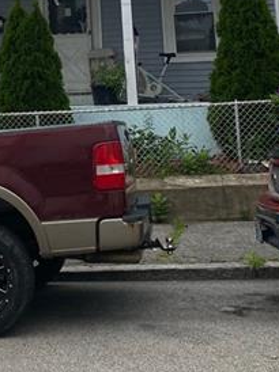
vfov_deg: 25.2
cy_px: -15
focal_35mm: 73
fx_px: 786
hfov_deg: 19.5
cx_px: -7
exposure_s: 1/1812
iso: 32
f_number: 1.8
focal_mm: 4.25
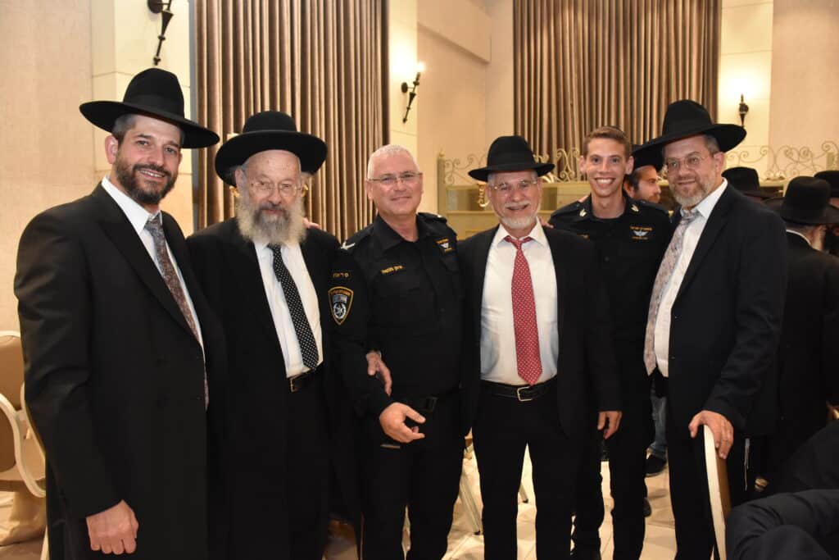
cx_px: 420
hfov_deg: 67.4
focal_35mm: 27
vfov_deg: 47.9
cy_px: 280
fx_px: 629
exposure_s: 1/60
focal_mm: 18
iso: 2500
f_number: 5.6
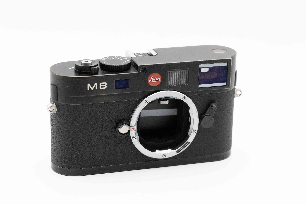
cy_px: 102
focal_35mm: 90
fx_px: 765
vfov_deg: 15.2
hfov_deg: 22.6
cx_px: 153
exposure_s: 1/400
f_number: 9
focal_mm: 90
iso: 3200
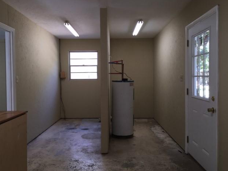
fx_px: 198
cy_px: 84
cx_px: 111
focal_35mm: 30
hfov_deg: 60.0
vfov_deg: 46.8
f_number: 2.2
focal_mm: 4.15
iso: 40
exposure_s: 1/30
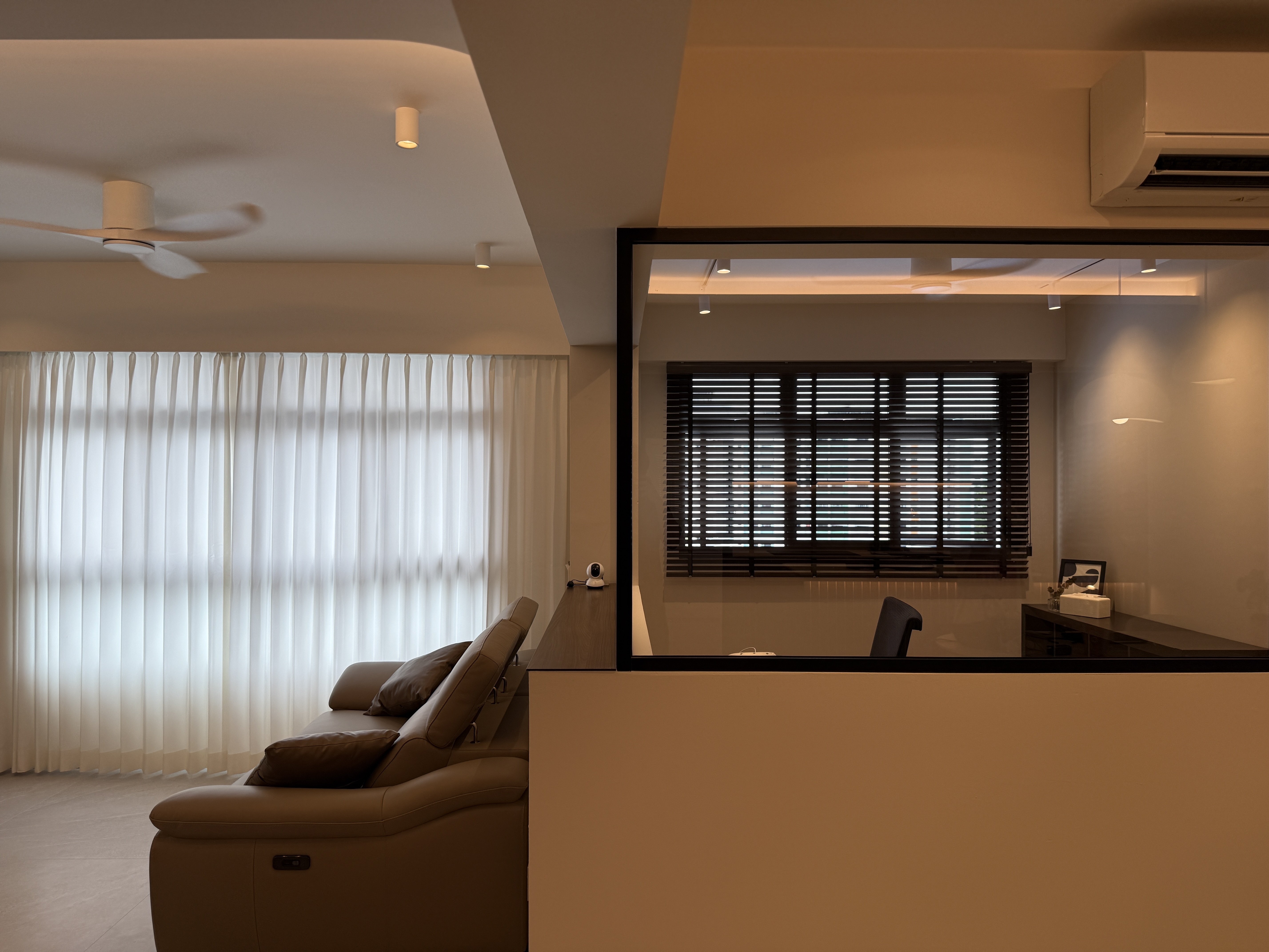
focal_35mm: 24
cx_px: 634
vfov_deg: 56.8
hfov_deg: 71.6
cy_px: 476
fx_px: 880
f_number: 1.78
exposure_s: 1/178
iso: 64
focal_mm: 6.76
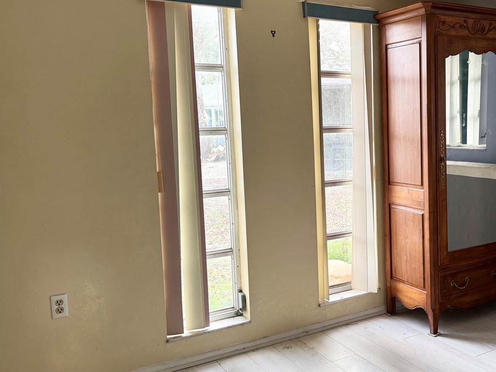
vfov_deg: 37.7
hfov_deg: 46.7
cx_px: 387
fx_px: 544
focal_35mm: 38
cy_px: 175
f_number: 1.78
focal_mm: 6.76
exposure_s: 1/121
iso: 160
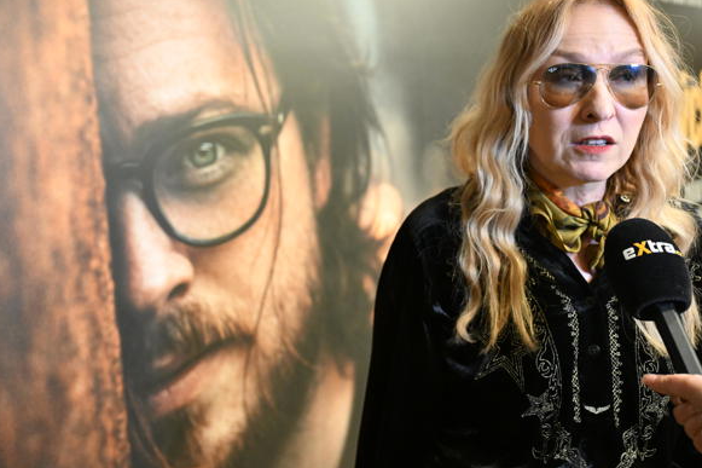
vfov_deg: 34.5
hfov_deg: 50.0
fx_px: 752
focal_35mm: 39
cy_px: 225
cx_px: 327
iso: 6400
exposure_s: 1/160
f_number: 2.8
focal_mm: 32.5
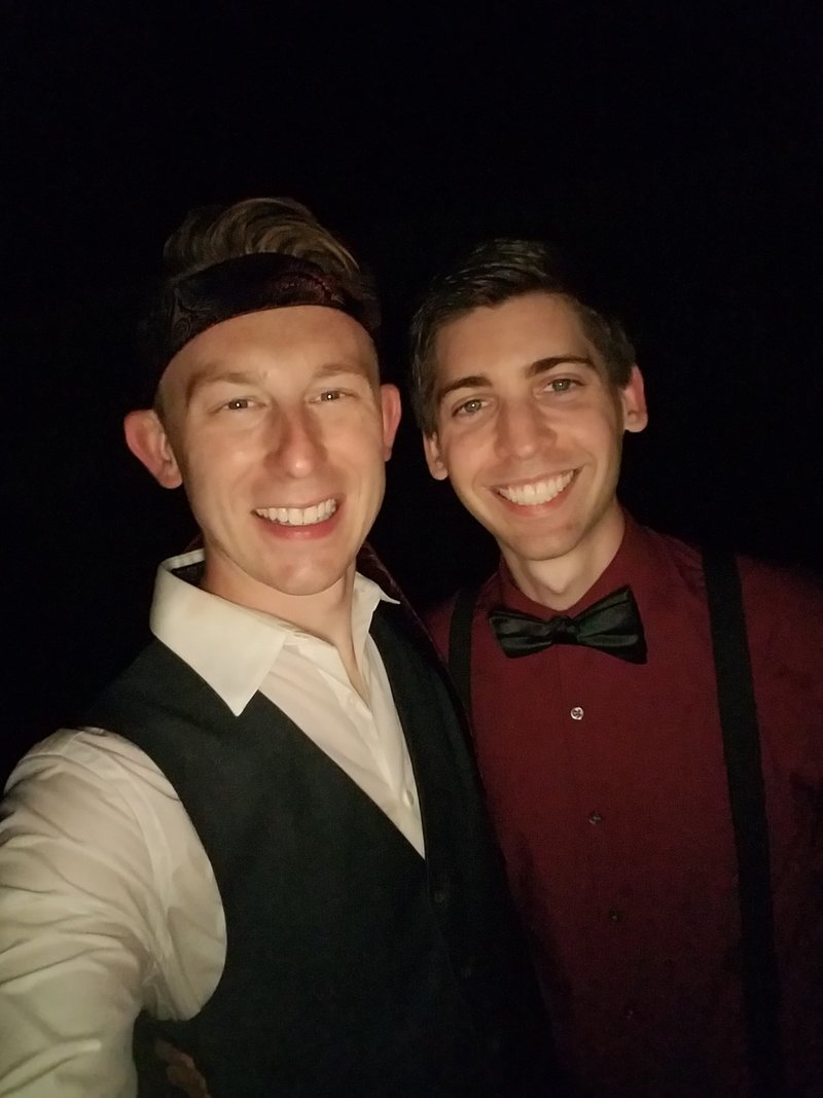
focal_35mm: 21
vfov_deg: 79.0
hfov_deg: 63.4
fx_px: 666
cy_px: 549
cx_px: 412
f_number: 1.7
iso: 800
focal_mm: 2.1
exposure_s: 1/12
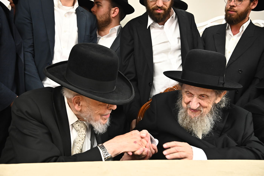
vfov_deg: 31.9
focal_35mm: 42
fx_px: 308
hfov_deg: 46.4
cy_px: 88
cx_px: 132
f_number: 5
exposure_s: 1/200
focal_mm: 42
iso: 3200
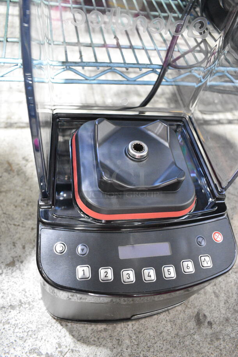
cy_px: 178
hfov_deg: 48.0
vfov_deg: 67.3
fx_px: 267
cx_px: 119
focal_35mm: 27
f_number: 4.5
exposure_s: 1/80
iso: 6400
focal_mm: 18
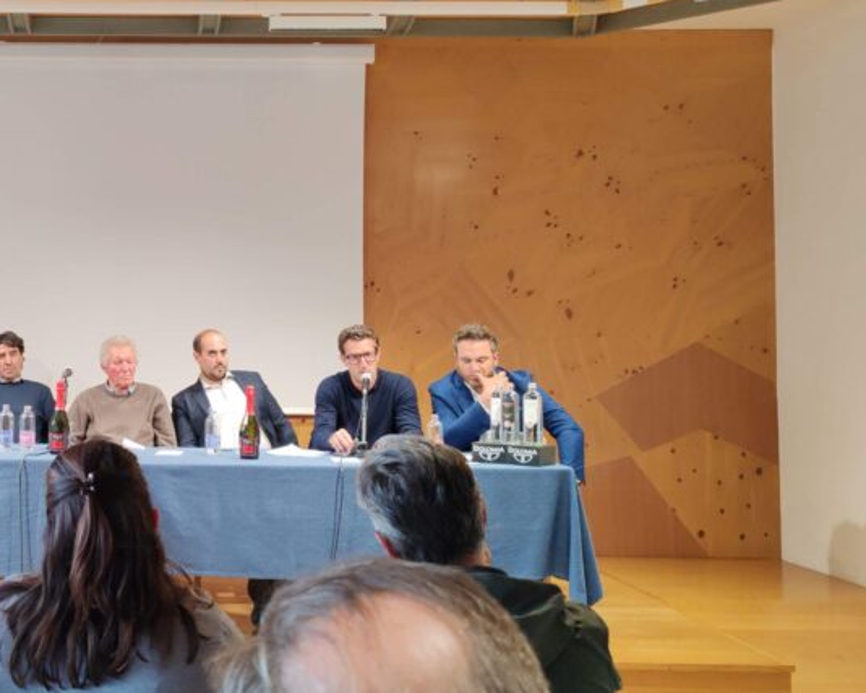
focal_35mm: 46
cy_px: 295
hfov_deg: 38.1
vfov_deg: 32.7
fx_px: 1179
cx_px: 118
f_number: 1.9
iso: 800
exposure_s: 1/100
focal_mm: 6.12
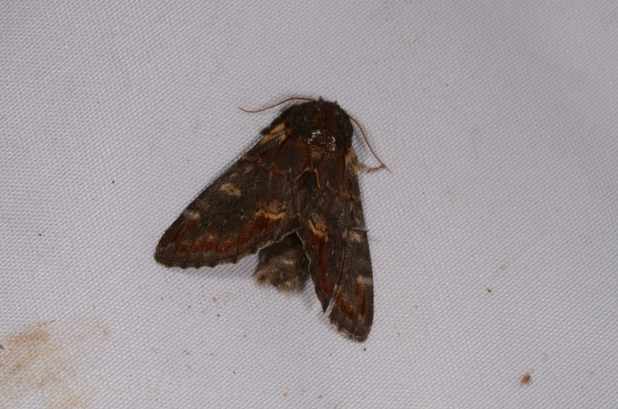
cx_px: 309
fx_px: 2183
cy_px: 204
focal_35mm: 128
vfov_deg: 10.7
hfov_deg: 16.1
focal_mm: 85
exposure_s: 1/60
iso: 100
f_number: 25
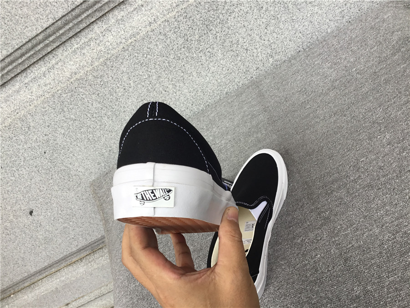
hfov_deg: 58.4
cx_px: 205
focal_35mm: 31
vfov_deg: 45.4
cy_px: 154
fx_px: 367
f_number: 2.4
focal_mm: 3.3
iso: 25
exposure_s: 1/114
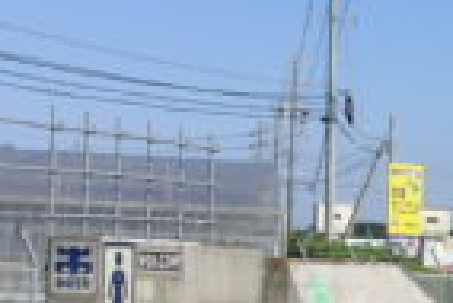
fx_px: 2179
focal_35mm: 173
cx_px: 632
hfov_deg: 11.5
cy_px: 265
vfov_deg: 7.9
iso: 100
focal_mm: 6.42
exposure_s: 1/320
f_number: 8.5
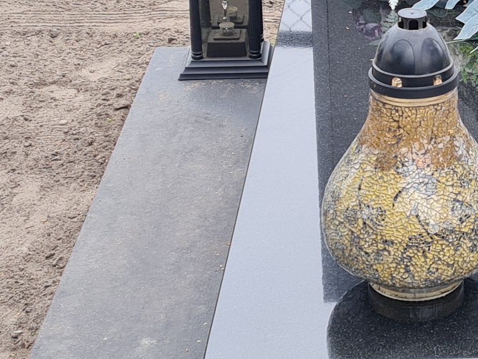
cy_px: 75
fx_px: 1616
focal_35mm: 117
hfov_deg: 16.4
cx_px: 496
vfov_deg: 12.6
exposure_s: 1/252
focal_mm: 5.4
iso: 50
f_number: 1.8
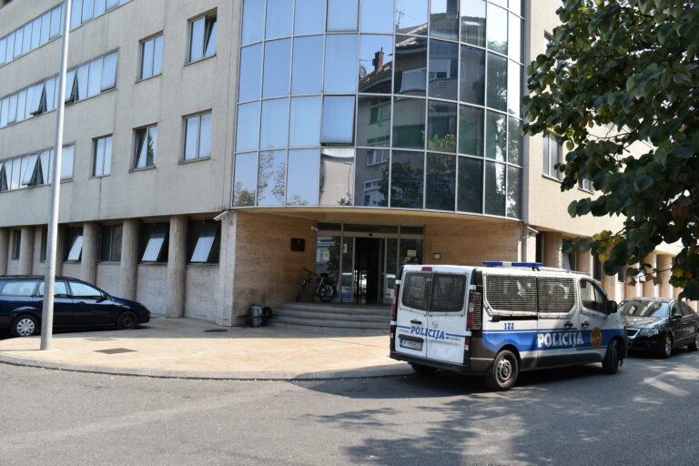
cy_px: 233
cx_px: 350
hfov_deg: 59.5
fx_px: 612
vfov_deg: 41.7
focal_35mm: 32
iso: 200
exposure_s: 1/250
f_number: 8
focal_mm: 21
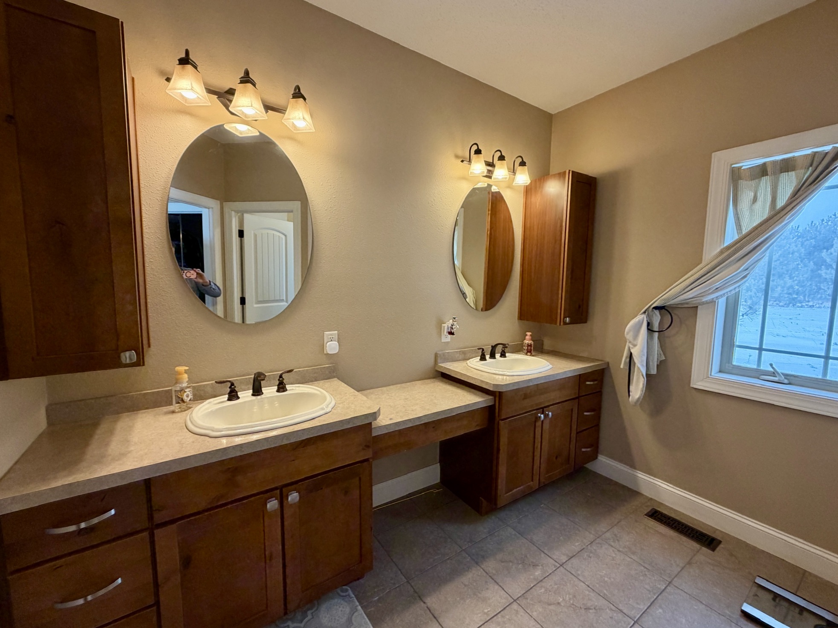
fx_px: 339
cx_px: 419
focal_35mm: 14
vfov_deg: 85.7
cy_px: 314
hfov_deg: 102.1
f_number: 2.2
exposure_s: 1/120
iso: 320
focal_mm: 2.22
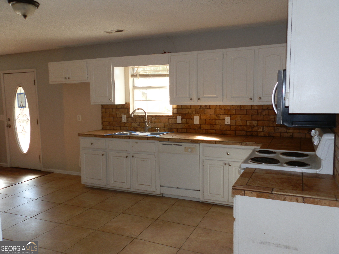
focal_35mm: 28
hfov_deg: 63.4
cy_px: 127
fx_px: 274
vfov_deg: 49.7
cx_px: 170
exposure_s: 1/30
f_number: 3.1
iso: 100
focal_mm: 5
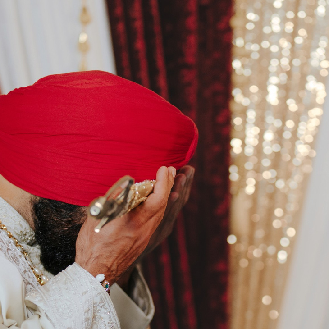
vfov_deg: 11.6
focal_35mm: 149
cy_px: 304
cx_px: 255
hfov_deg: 11.7
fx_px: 1602
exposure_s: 1/250
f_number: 1.4
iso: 800
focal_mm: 50
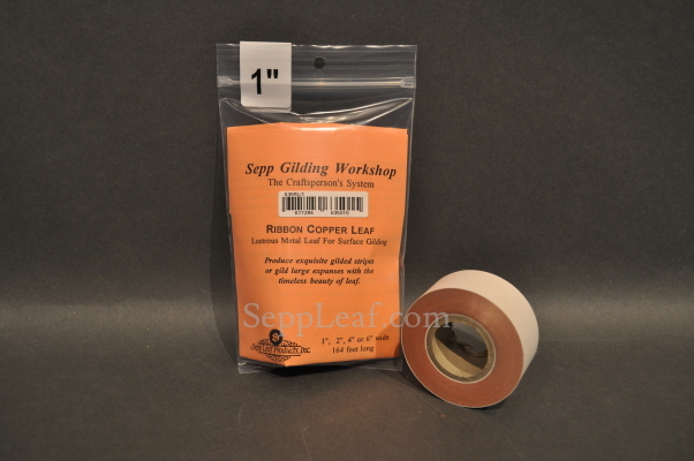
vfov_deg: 39.9
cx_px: 347
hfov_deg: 57.3
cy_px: 230
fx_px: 635
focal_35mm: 33
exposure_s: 1/125
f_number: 5.6
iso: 400
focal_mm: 22
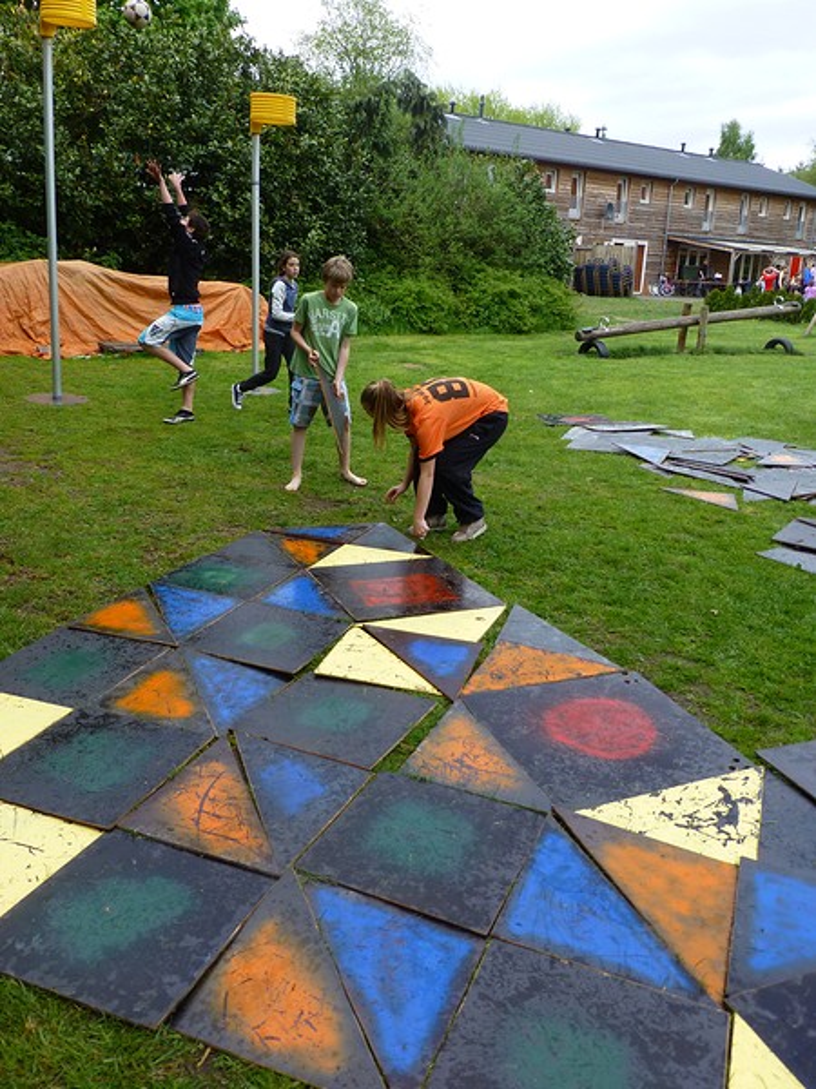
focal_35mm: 27
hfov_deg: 51.4
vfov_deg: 65.3
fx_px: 849
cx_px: 408
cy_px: 544
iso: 100
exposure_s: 1/250
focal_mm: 4.8
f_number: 4
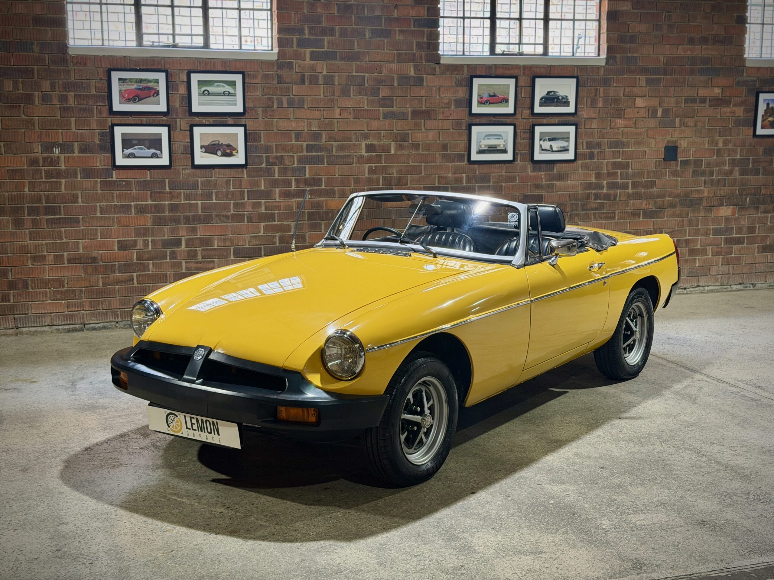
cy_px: 290
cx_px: 387
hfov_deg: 39.7
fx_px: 1073
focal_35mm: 48
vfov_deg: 30.3
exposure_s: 1/50
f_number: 1.78
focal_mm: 6.76
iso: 200
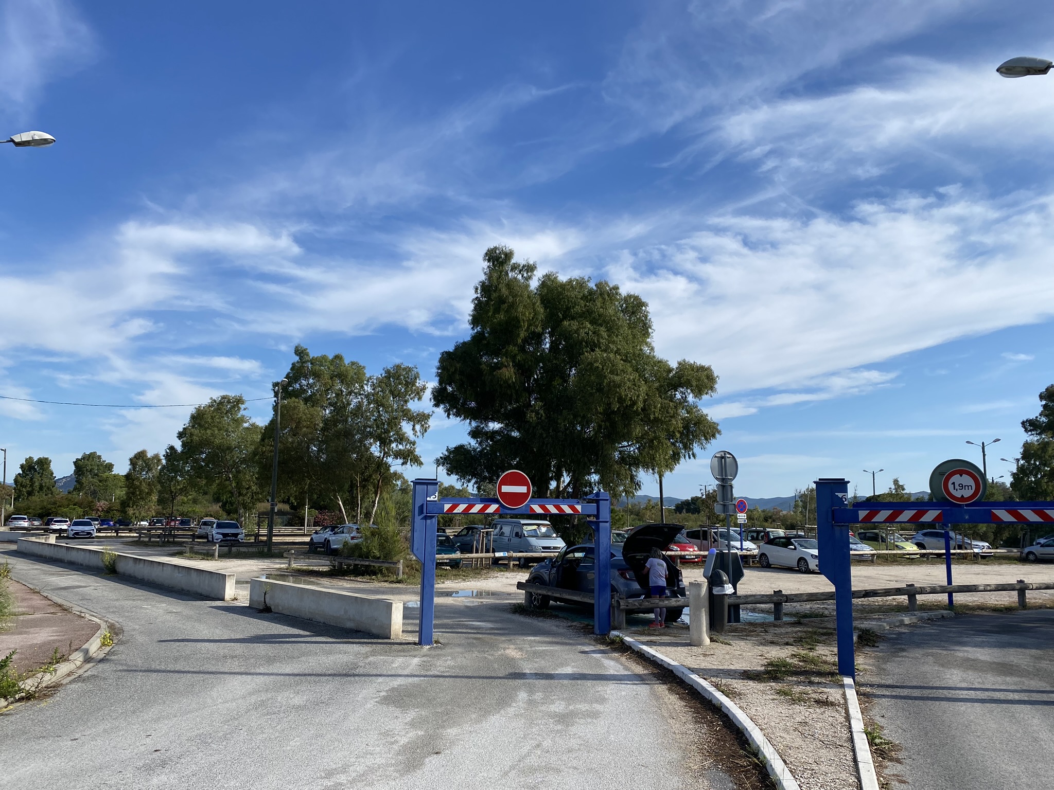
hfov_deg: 67.3
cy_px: 395
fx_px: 792
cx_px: 527
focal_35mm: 26
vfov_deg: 53.1
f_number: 1.8
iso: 32
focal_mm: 4.25
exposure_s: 1/3125
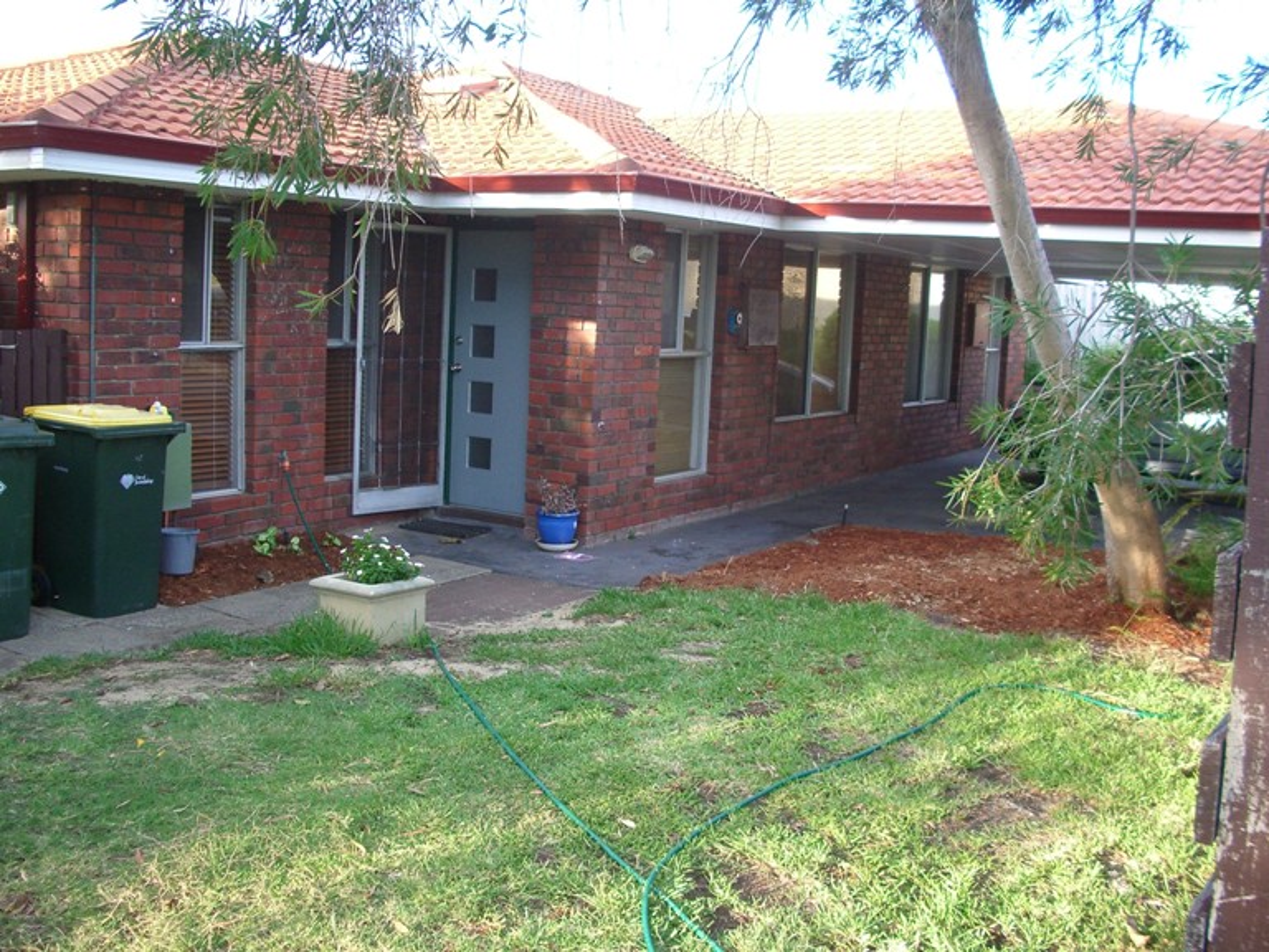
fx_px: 1283
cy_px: 476
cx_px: 634
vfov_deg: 40.7
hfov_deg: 52.6
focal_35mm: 35
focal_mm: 5.8
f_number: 2.6
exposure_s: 1/80
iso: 100
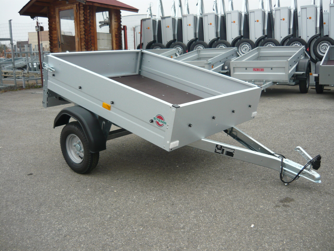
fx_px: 318
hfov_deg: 55.4
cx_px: 167
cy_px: 126
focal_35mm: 33
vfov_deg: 42.9
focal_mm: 5.5
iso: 100
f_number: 2.8
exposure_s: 1/200
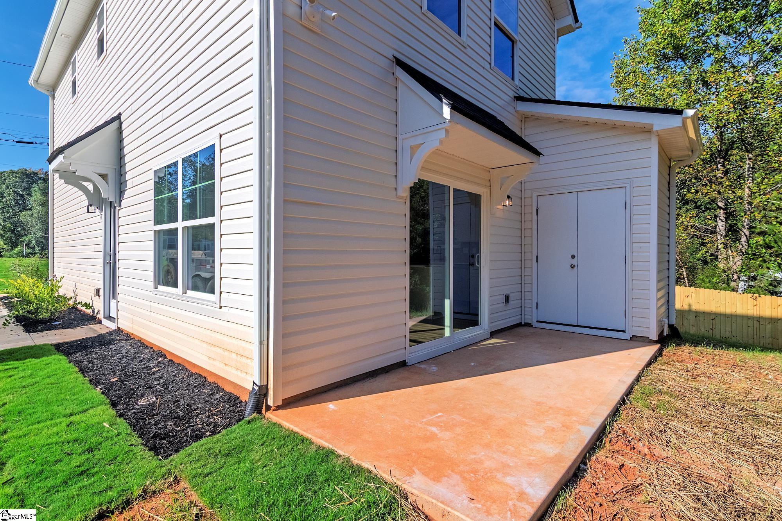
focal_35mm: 16
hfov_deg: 96.7
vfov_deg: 73.7
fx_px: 348
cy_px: 260
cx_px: 391
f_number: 7.1
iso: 320
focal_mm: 11
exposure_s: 1/1000
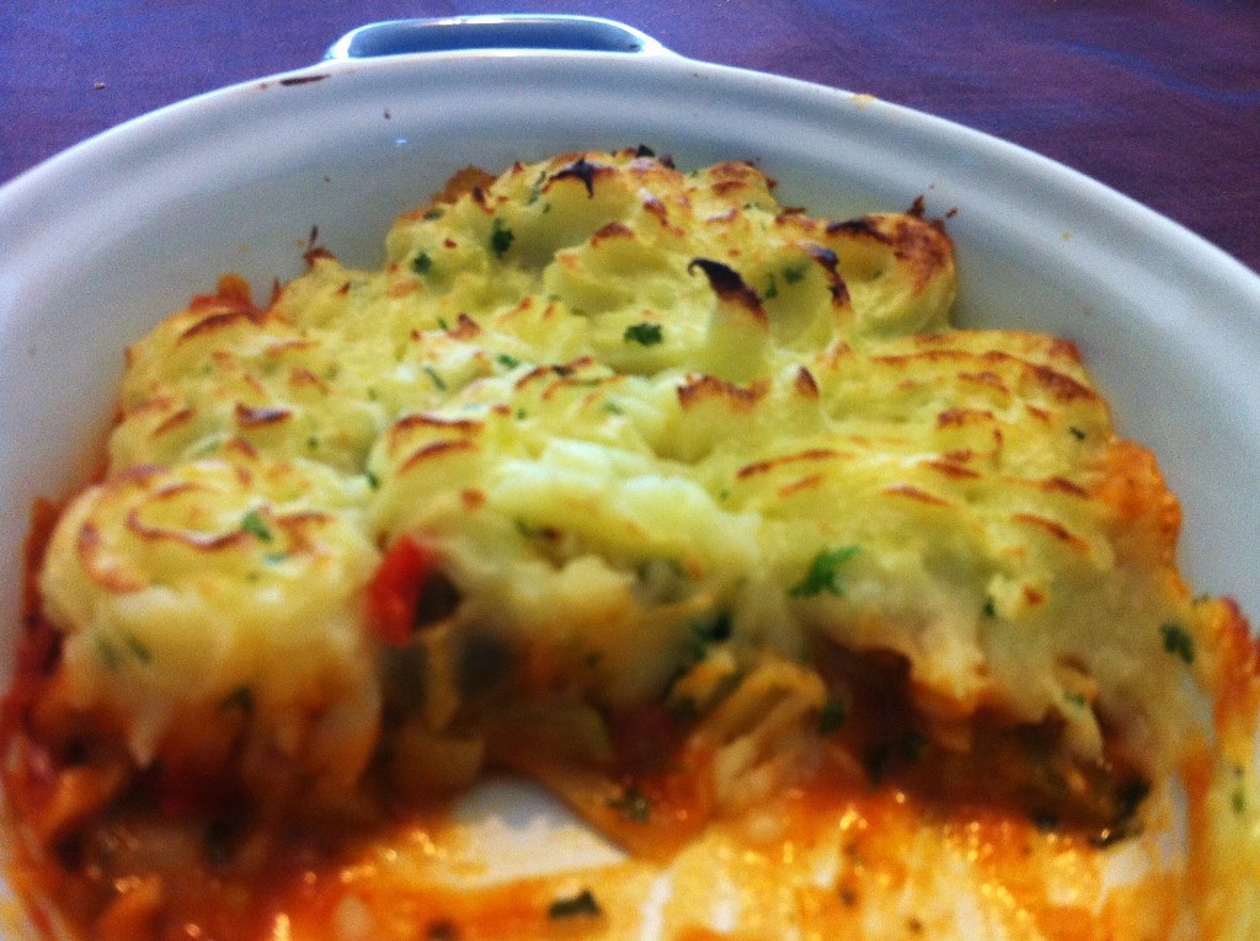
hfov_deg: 52.7
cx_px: 630
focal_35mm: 35
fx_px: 1272
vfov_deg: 40.6
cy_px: 470
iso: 160
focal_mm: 3.85
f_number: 2.8
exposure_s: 1/15
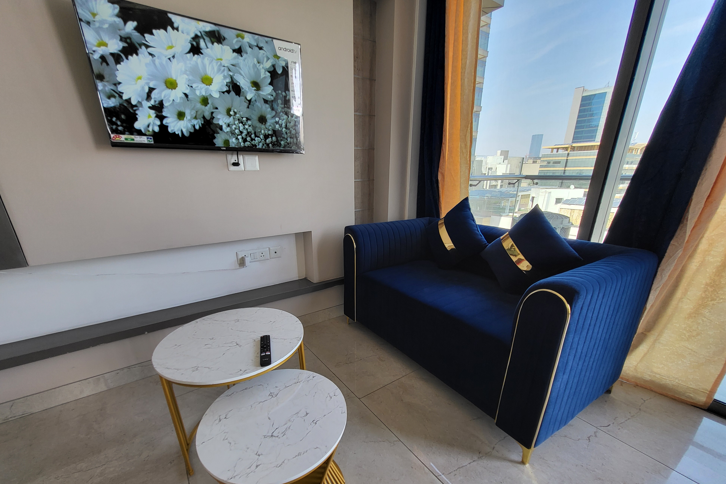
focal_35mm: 14
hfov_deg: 104.3
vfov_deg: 80.7
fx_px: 282
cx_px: 362
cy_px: 279
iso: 40
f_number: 2.2
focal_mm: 1.74
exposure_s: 1/50
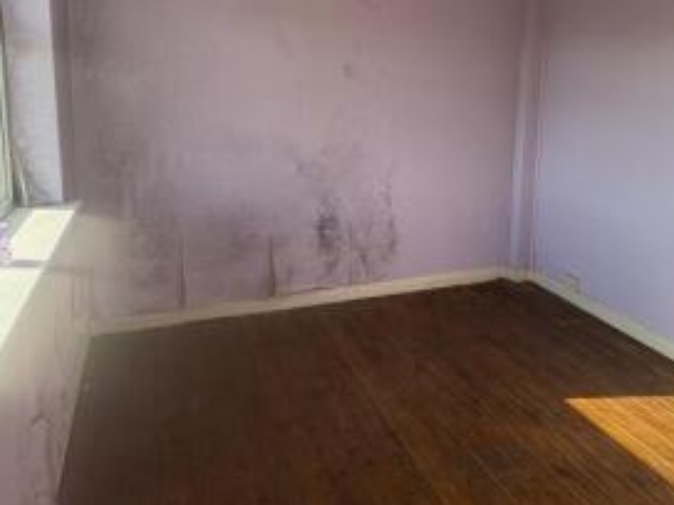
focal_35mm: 30
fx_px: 584
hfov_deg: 59.5
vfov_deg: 46.0
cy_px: 165
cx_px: 400
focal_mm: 2.22
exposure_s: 1/150
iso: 40
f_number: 2.2
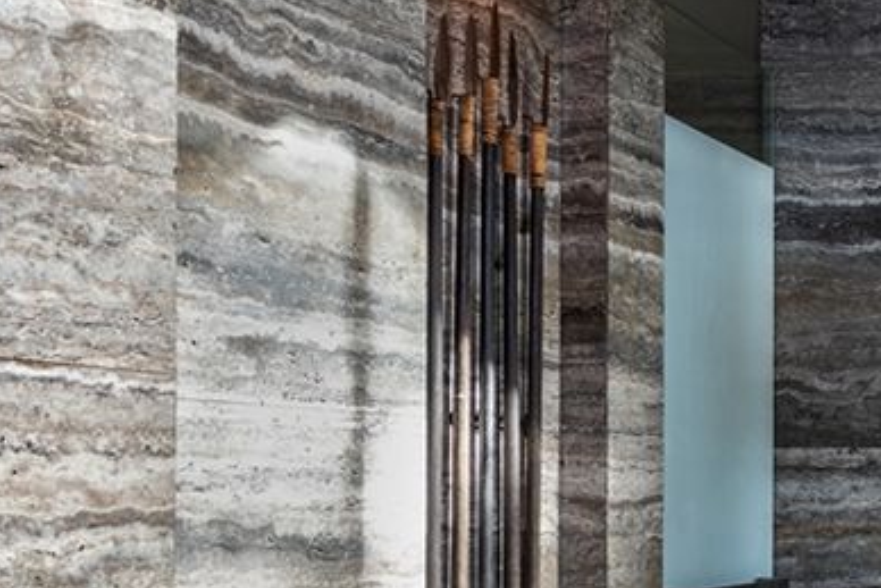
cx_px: 1394
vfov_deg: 20.4
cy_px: 486
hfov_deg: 23.2
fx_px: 1616
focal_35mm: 66
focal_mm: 20
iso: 100
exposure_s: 1
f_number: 16
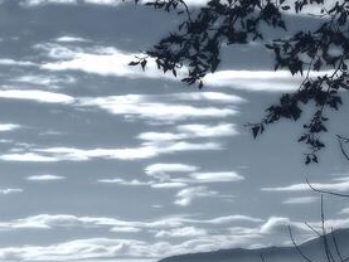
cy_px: 370
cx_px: 129
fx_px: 1785
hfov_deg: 11.2
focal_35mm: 177
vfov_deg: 8.2
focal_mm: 85
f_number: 32
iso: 200
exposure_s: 1/500
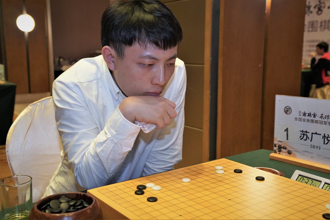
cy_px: 110
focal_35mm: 43
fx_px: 394
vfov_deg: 31.2
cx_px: 165
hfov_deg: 45.4
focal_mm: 43
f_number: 6.3
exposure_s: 1/60
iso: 3200
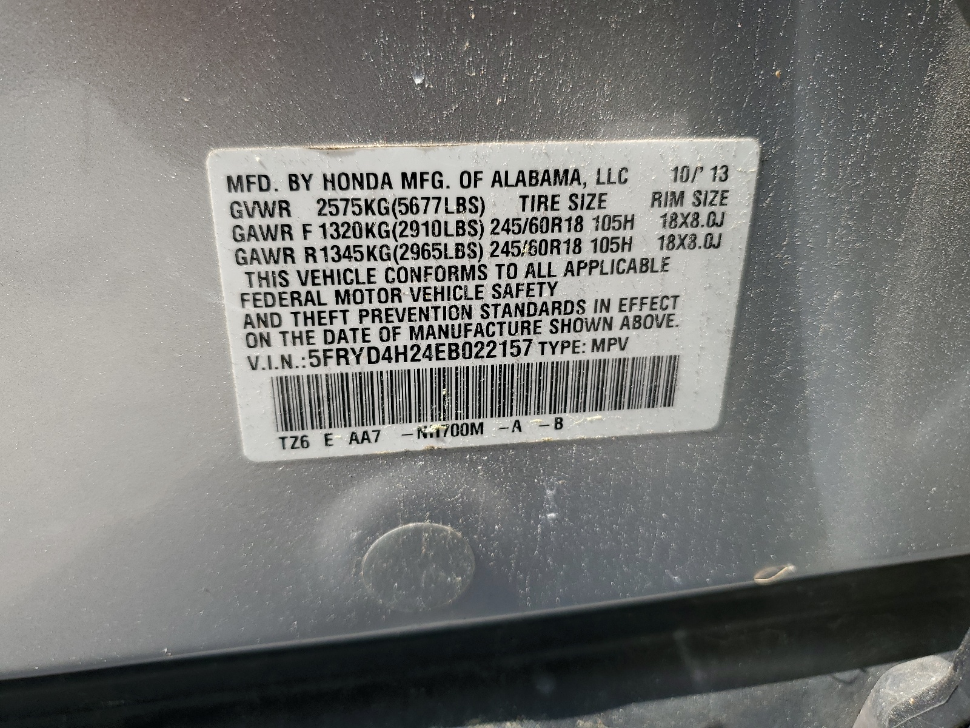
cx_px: 485
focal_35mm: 26
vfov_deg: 53.1
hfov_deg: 67.3
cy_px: 364
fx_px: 729
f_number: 1.5
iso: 50
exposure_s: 1/1000
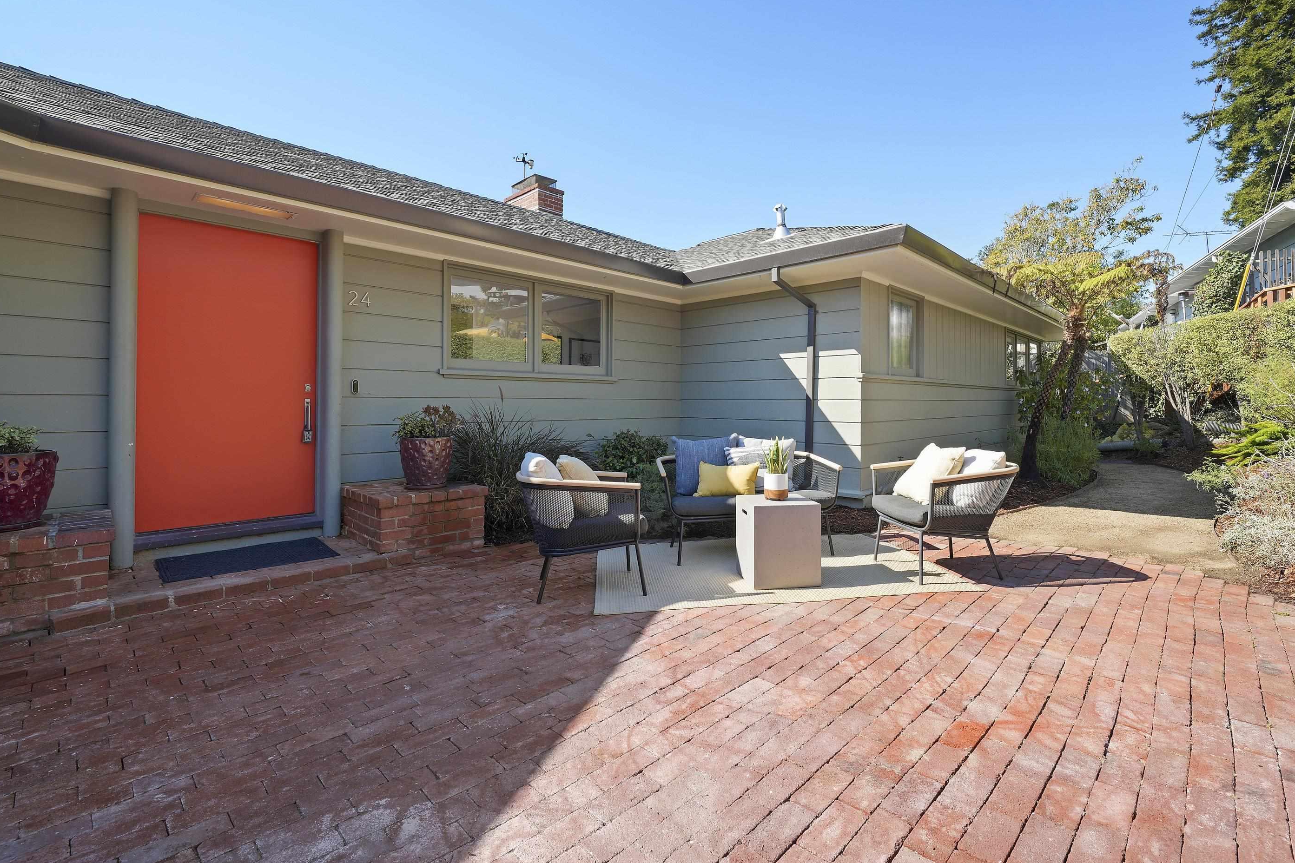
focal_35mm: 14
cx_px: 678
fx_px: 504
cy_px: 410
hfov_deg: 104.2
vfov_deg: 81.1
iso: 100
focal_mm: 13
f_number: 8
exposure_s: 1/8
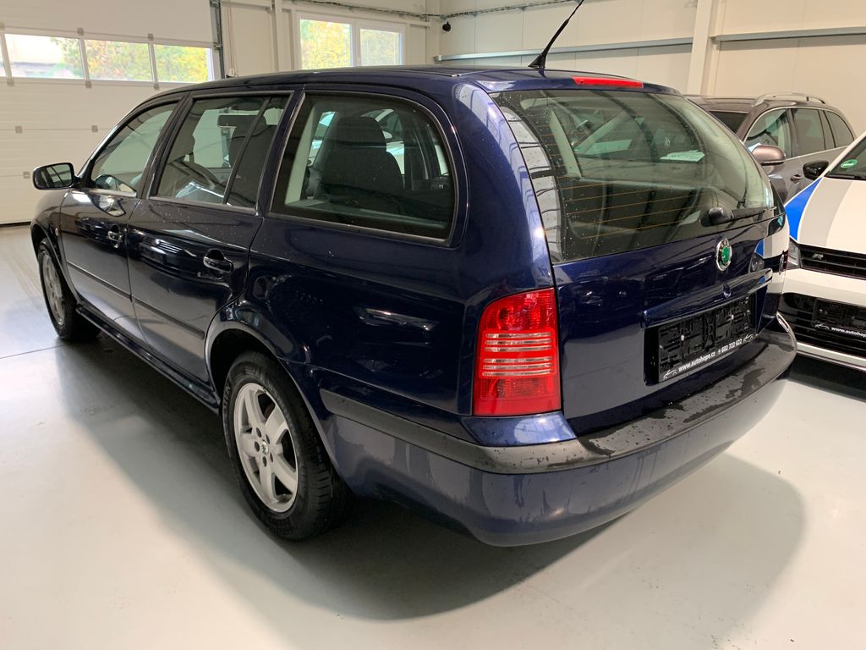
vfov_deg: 53.1
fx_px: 650
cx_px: 433
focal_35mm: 26
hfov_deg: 67.3
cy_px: 325
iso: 320
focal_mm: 4.25
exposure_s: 1/60
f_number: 1.8
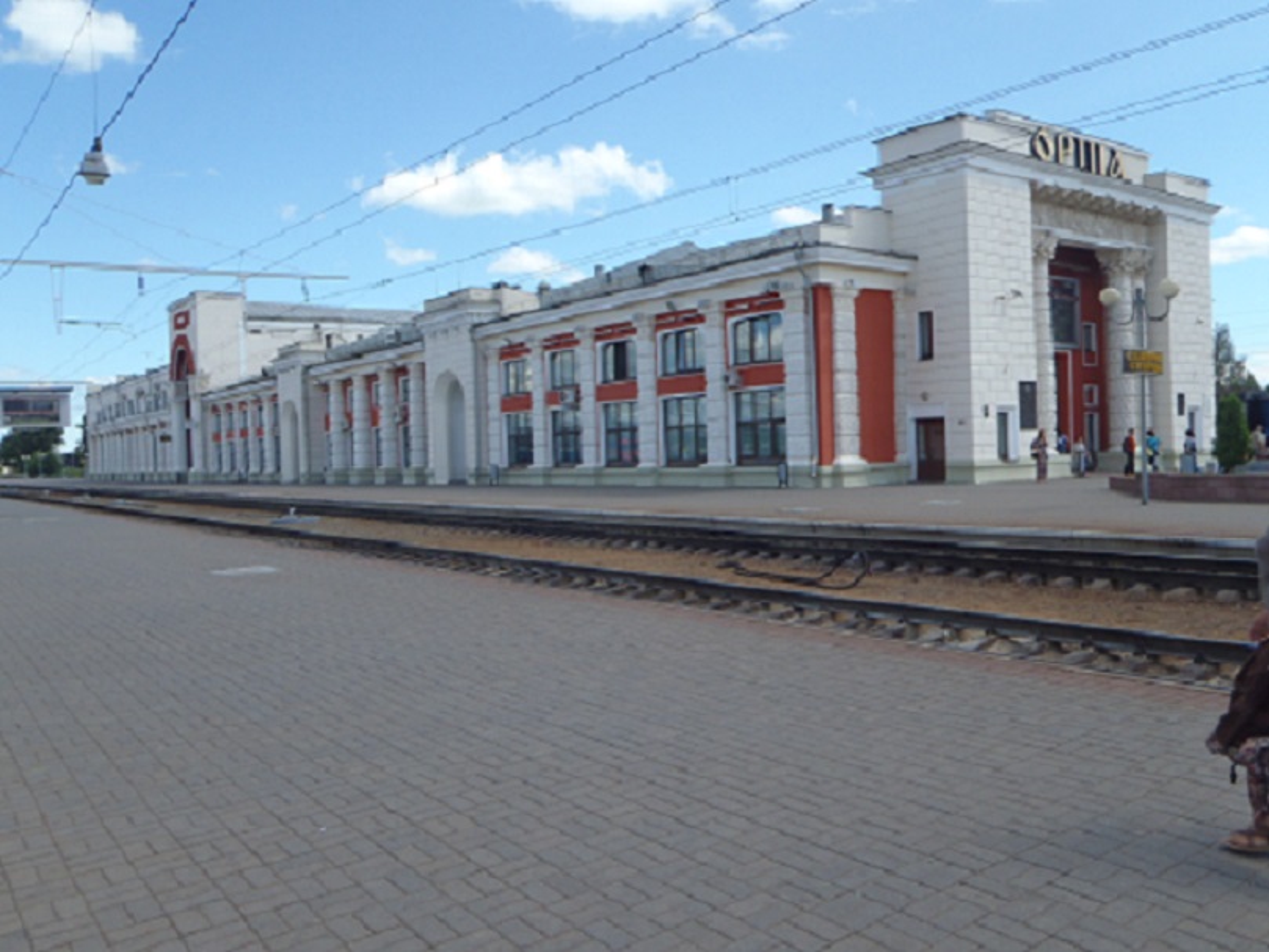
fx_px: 1027
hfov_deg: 63.4
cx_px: 634
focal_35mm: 28
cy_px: 476
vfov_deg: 49.8
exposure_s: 1/200
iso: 64
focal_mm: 5
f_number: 5
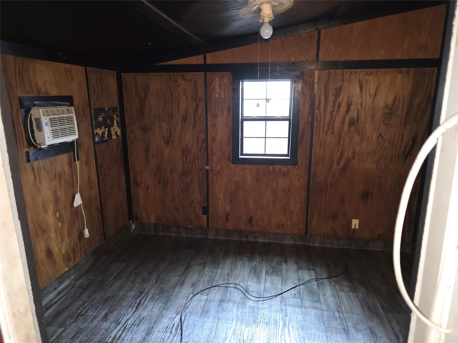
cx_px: 229
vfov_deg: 58.9
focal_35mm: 23
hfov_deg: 73.9
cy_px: 172
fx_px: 304
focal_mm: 6.3
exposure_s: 1/11.9
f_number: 1.7
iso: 1000
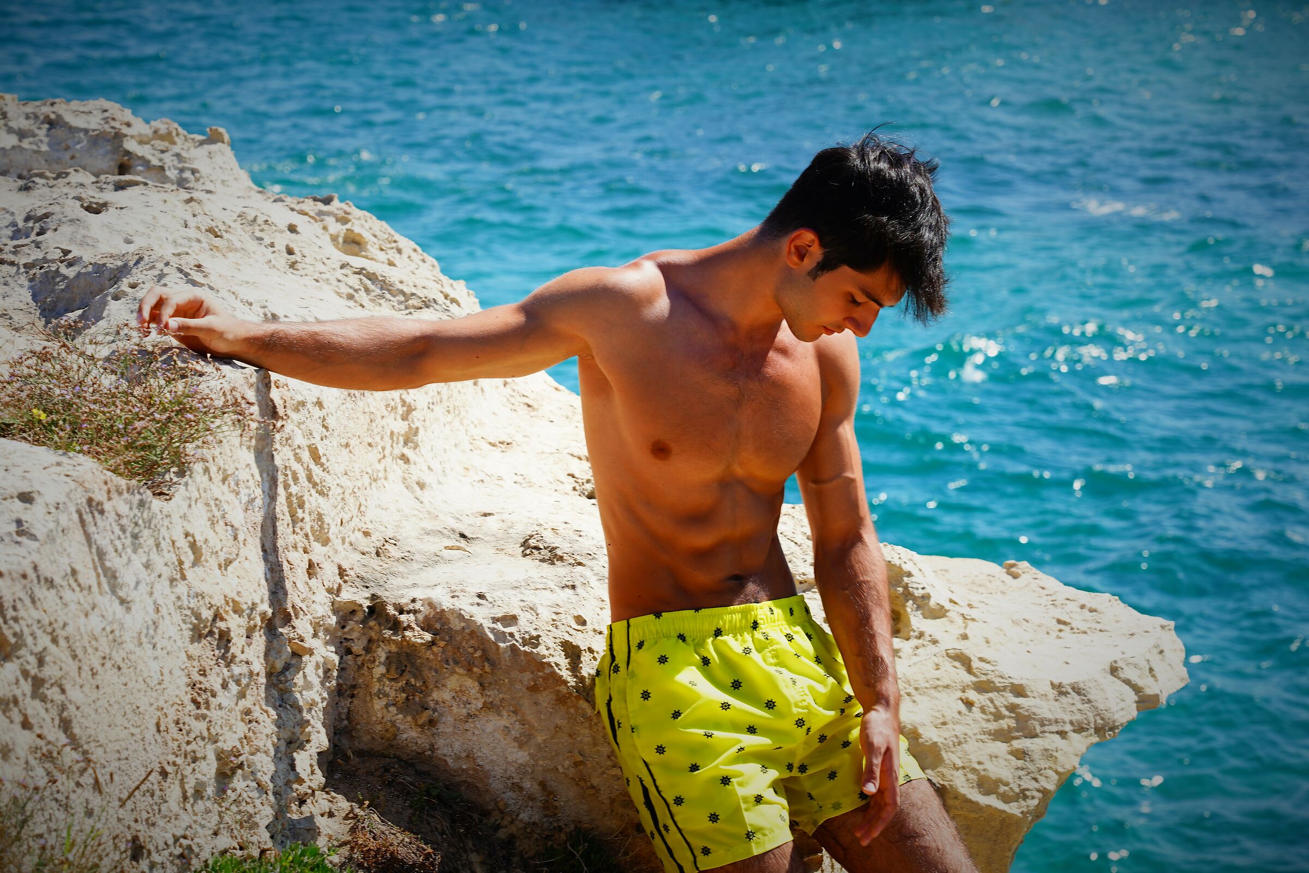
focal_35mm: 99
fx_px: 3599
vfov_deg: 13.8
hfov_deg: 20.6
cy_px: 436
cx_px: 654
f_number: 8
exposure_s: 1/160
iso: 100
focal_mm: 99
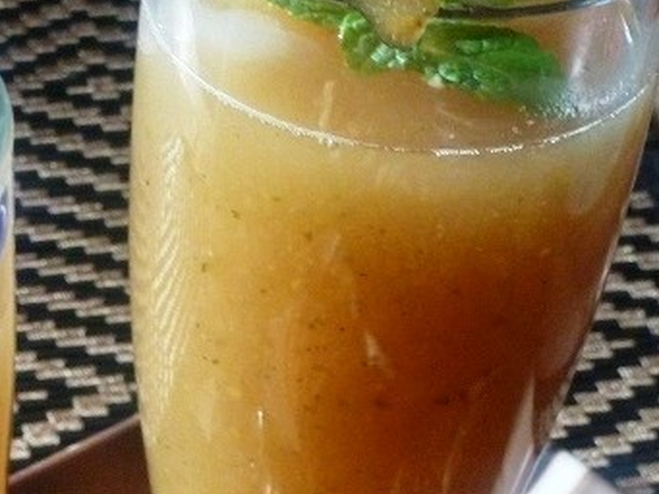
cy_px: 515
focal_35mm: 108
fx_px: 2057
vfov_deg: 13.5
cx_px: 58
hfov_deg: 17.9
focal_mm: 6.4
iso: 400
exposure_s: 1/13
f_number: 3.7
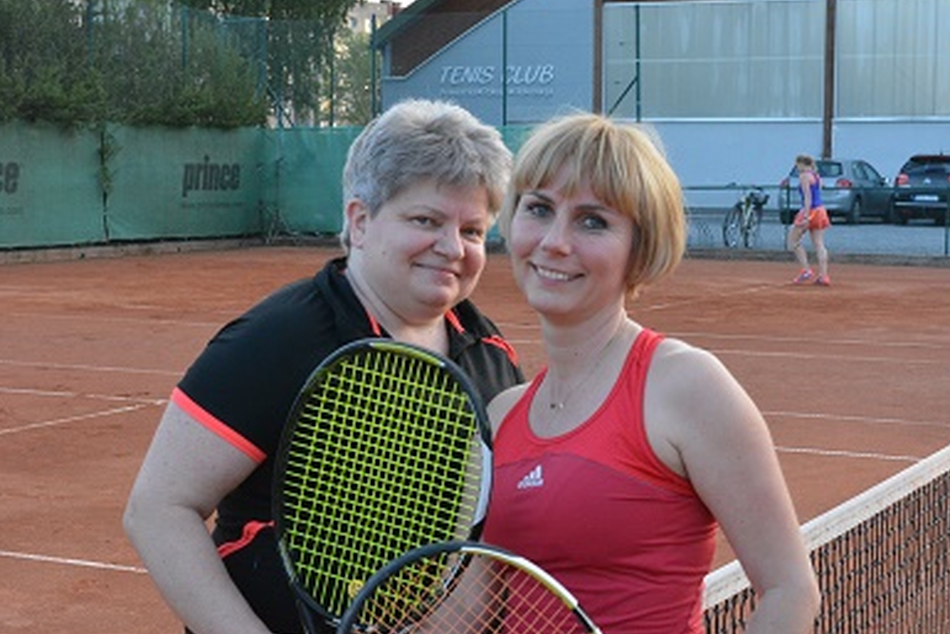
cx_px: 513
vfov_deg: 18.5
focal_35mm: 74
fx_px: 1941
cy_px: 294
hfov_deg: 27.5
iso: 3200
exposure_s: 1/400
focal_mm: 45
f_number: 10
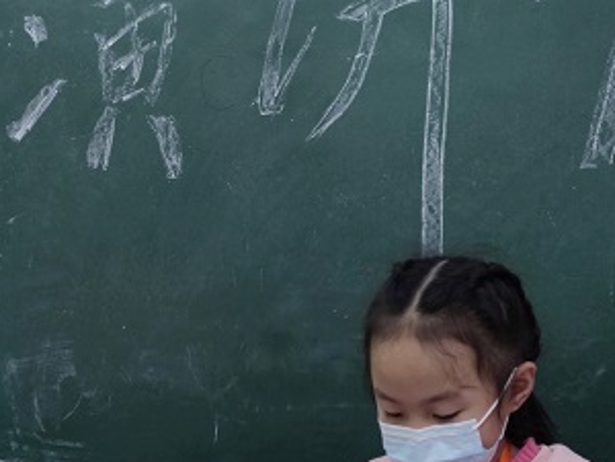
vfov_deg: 20.0
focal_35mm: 72
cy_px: 423
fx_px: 1279
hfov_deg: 26.9
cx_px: 410
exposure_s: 1/50
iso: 233
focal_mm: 6.72
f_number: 1.69
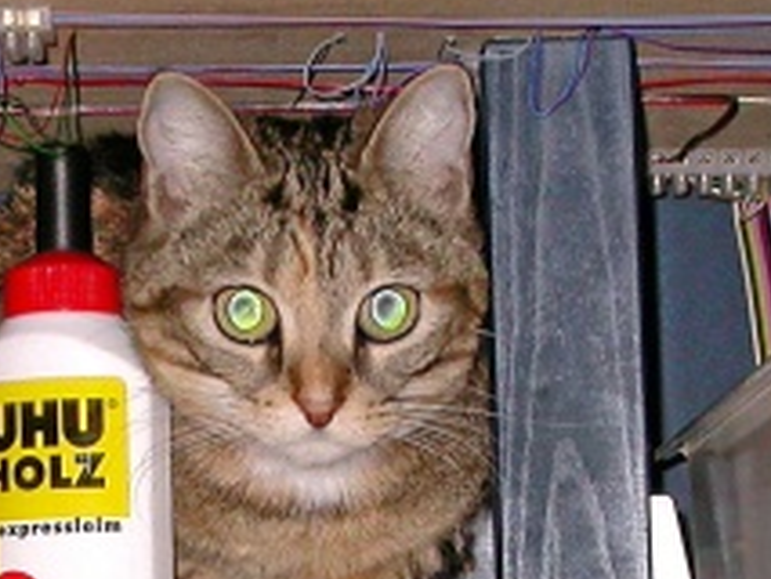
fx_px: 6686
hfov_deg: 6.6
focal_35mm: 300
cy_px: 796
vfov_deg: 4.9
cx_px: 174
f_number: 3.5
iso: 100
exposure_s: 1/60.3
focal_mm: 16.6
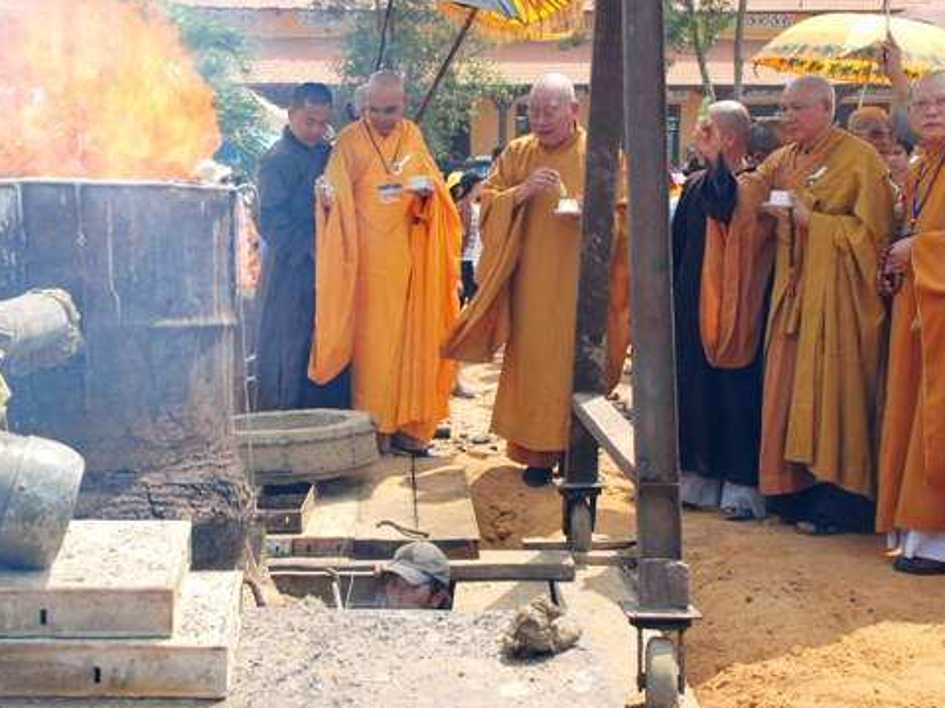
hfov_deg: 35.5
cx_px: 402
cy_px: 323
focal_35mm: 54
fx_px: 1474
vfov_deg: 27.0
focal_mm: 28
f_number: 8
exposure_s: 1/250
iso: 200
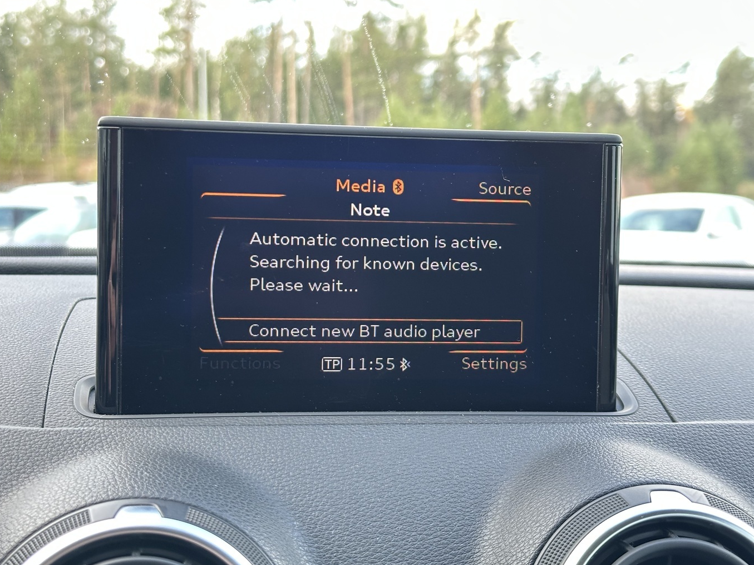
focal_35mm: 51
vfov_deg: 28.6
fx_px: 1111
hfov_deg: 37.5
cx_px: 358
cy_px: 293
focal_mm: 6.86
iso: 200
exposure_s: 1/60
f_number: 1.78
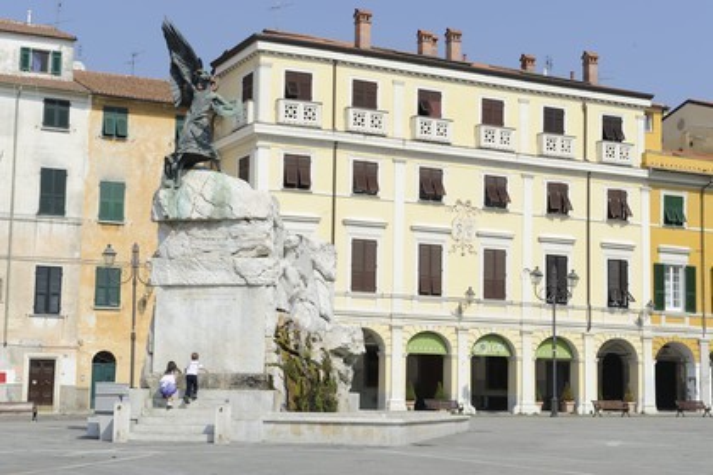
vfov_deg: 20.6
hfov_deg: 30.5
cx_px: 356
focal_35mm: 66
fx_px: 1307
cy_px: 238
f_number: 13
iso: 200
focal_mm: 66
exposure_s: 1/200
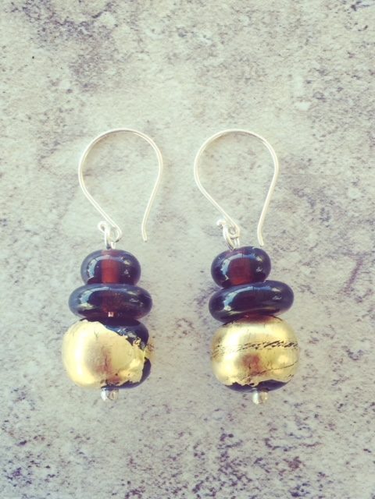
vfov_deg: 47.9
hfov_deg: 36.8
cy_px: 250
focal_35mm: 39
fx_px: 563
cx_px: 188
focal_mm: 4.15
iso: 32
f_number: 2.2
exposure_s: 1/204
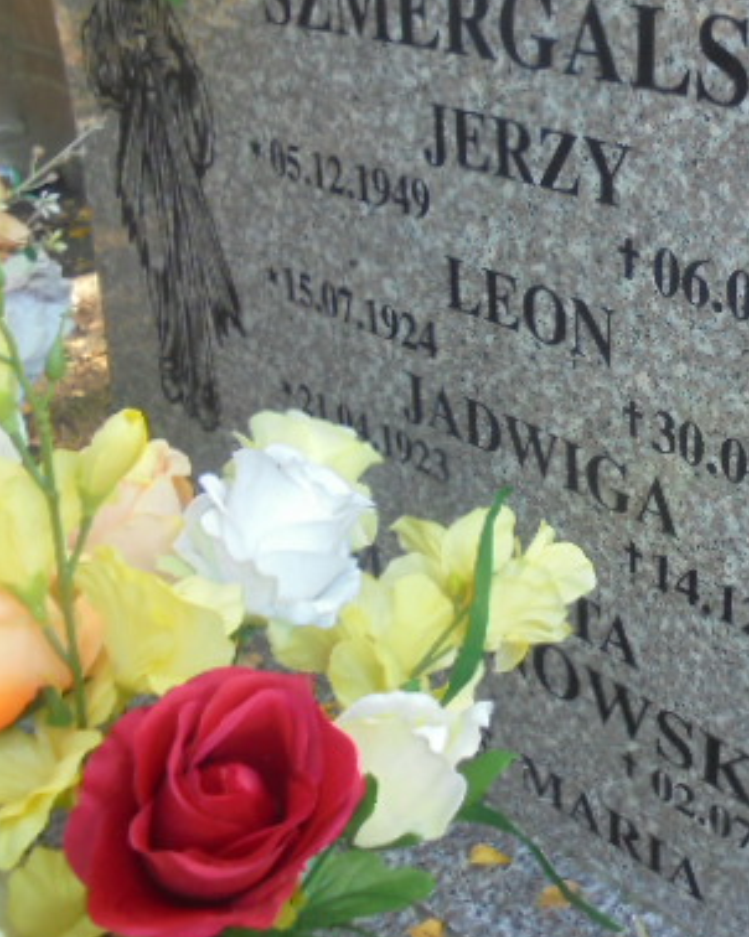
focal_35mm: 43
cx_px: 689
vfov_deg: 42.6
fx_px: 1192
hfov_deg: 32.9
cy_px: 357
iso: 200
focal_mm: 4.6
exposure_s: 1/30
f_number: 3.5
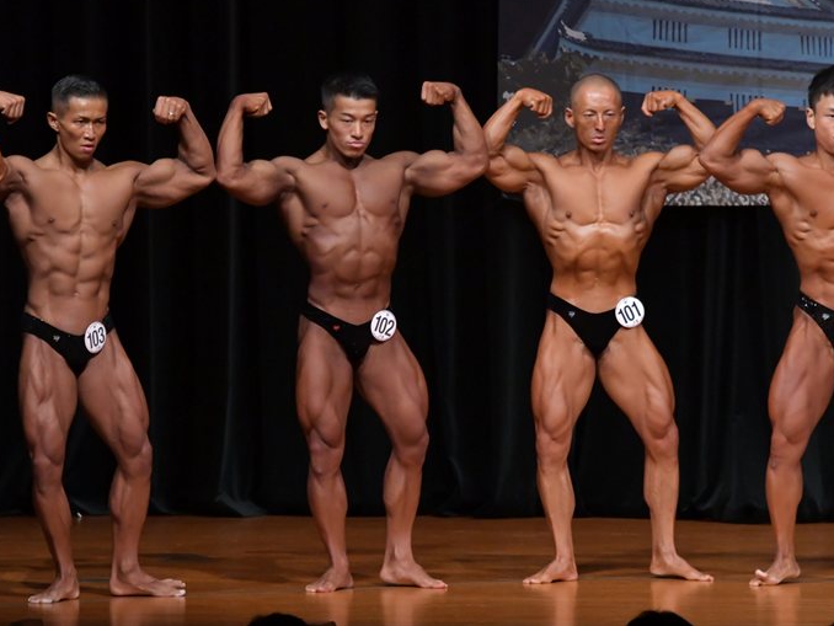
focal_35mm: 313
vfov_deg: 4.8
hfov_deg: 6.3
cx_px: 370
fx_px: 7544
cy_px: 310
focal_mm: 190
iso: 5000
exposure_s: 1/400
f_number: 5.6
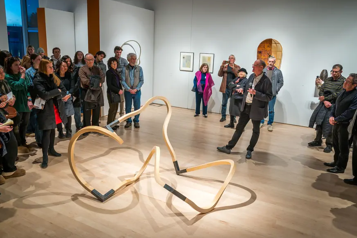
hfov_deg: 67.3
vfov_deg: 47.9
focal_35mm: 27
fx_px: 268
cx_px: 187
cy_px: 109
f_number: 2.8
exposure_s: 1/100
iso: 400
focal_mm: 24
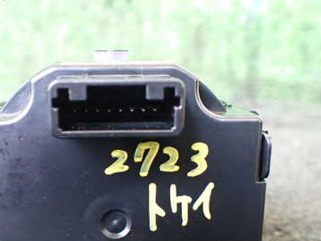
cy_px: 184
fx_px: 464
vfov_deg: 28.6
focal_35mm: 50
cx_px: 111
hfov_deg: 37.8
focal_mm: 5.4
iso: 800
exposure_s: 1/50
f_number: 2.3
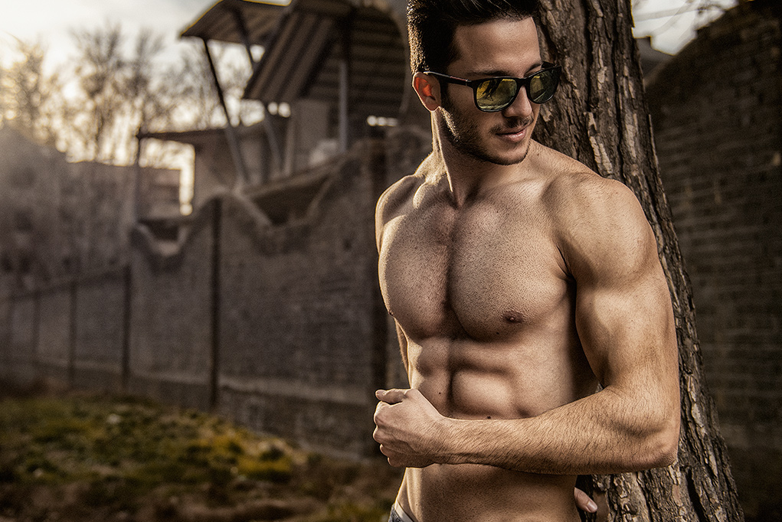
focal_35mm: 47
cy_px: 216
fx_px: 1021
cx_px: 299
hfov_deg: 41.6
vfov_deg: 28.6
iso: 160
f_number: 2.8
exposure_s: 1/400
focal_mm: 32
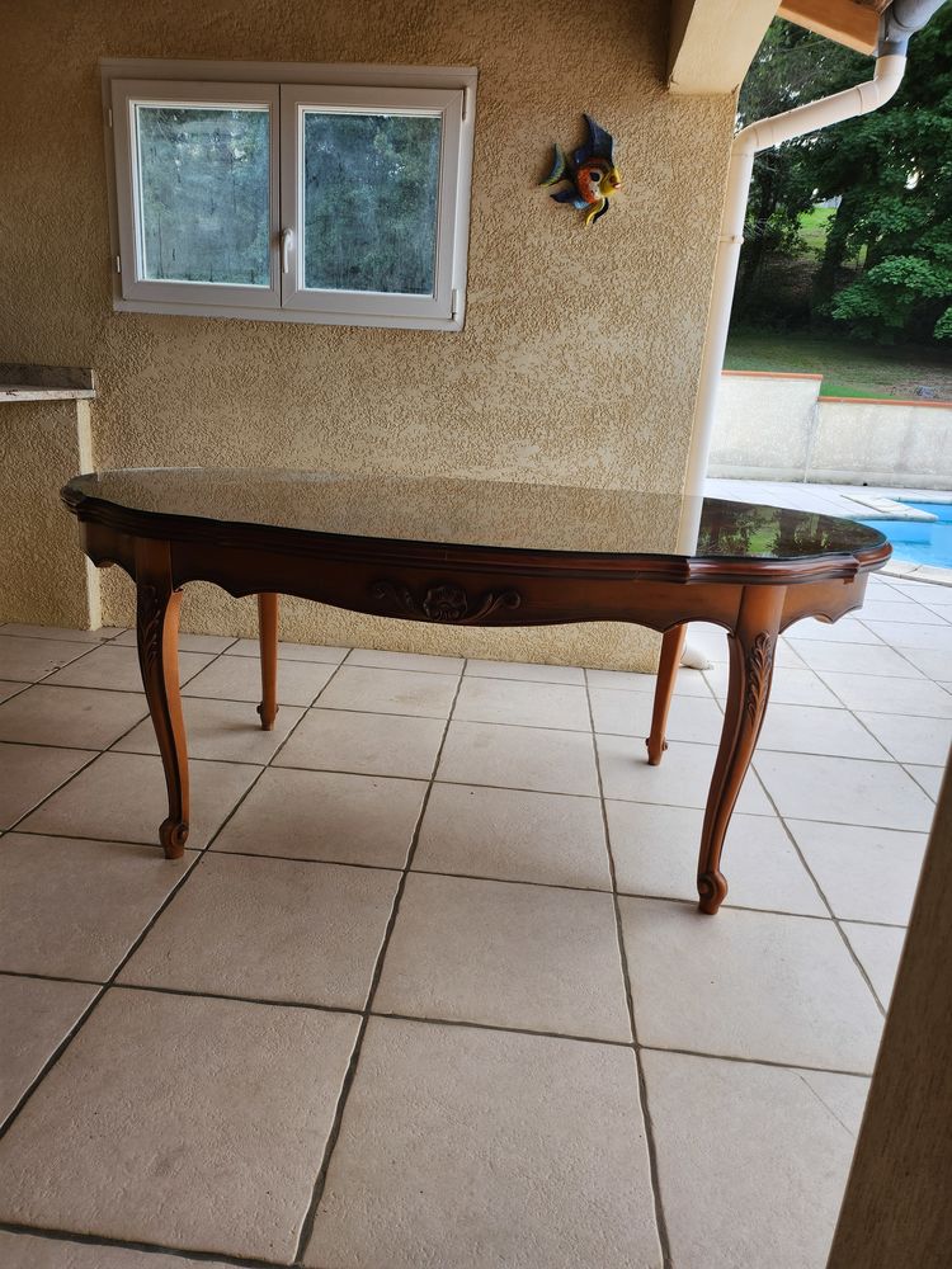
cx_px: 476
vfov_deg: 71.6
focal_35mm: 24
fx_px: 880
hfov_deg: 56.8
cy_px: 634
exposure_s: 1/180
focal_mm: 5
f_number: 1.8
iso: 64
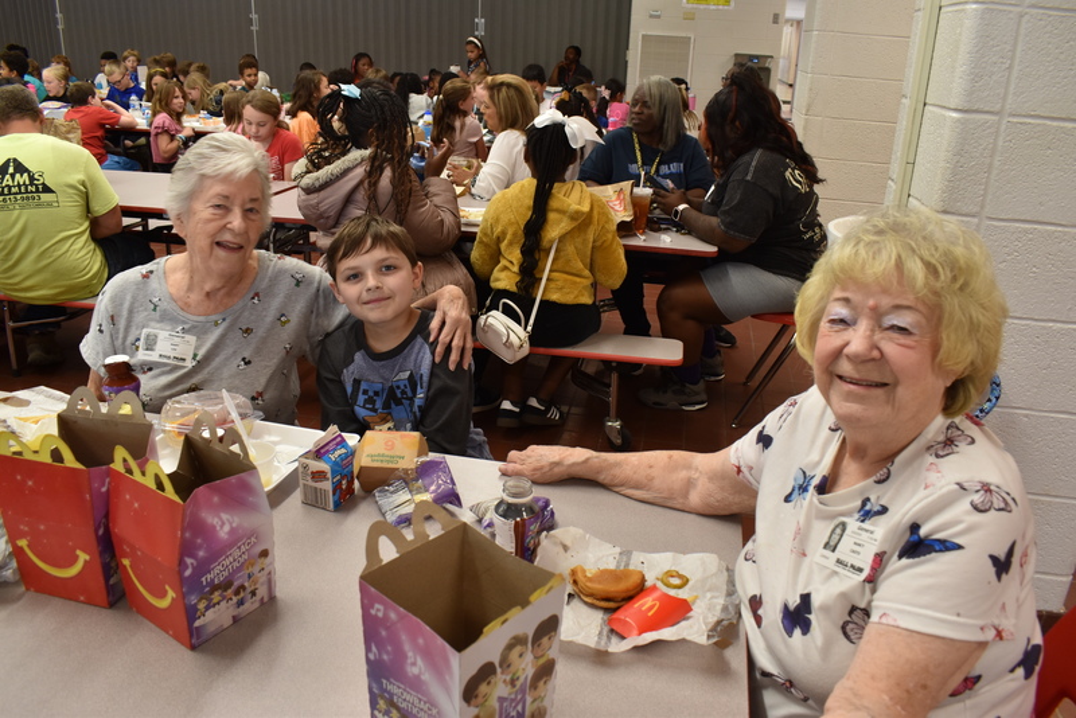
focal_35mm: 27
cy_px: 359
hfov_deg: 67.4
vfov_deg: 48.0
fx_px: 807
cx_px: 538
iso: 320
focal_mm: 18
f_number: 7.1
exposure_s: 1/30
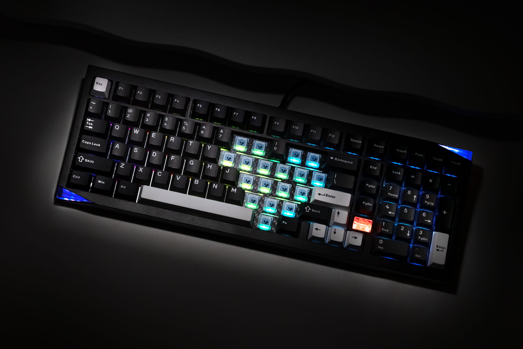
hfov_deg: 19.5
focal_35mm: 105
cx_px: 262
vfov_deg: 13.0
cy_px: 174
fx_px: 1525
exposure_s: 1/100
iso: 1600
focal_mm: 70
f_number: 6.3
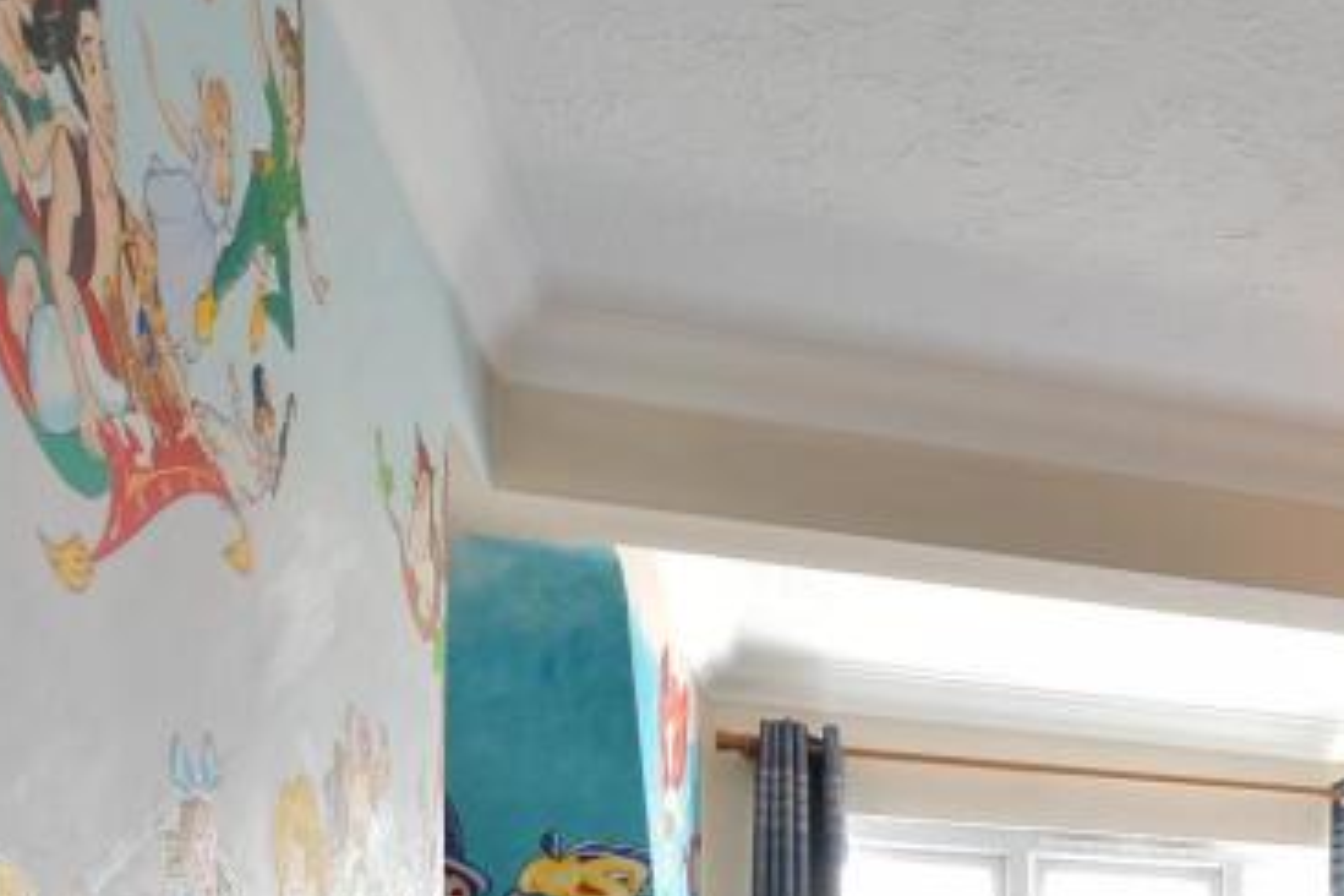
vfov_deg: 26.7
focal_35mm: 42
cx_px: 1627
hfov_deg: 35.8
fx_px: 1568
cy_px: 1177
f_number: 8
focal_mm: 10
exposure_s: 1/2
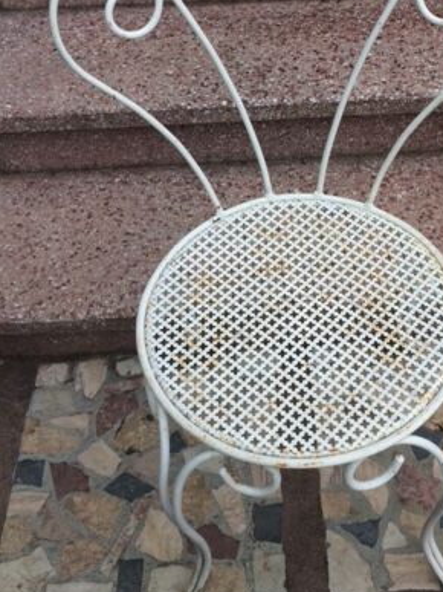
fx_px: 819
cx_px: 292
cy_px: 196
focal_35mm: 48
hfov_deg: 30.1
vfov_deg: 39.2
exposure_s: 1/157
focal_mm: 4.15
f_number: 2.2
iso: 32
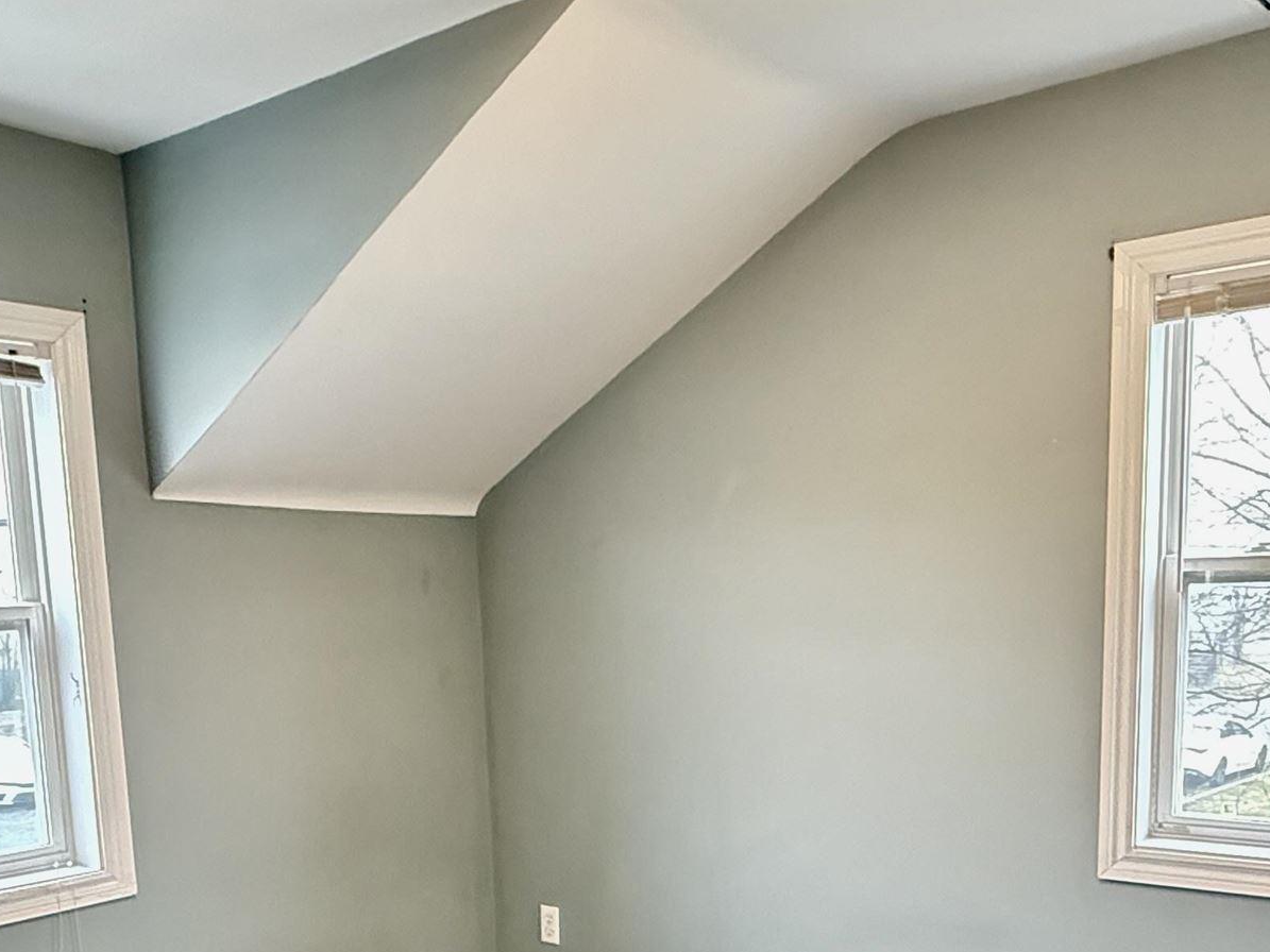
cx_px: 632
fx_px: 1321
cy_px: 781
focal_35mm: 36
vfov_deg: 38.0
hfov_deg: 51.4
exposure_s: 1/60
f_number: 2.2
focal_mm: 2.22
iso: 800
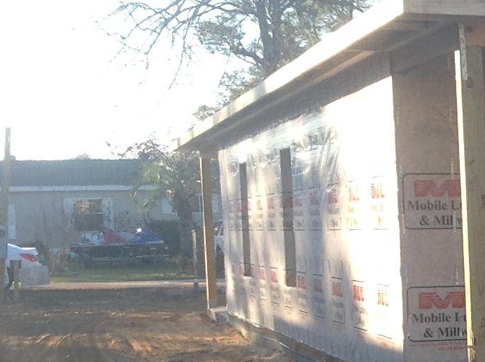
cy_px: 368
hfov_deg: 13.6
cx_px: 849
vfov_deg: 11.2
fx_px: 1832
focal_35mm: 131
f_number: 2.4
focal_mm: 4.28
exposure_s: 1/378
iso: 50
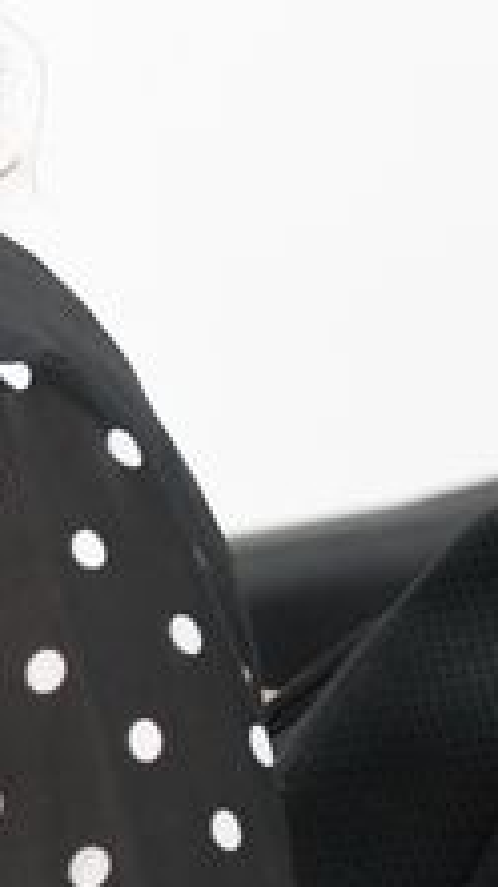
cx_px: -968
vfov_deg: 7.4
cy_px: 407
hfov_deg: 4.0
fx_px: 6844
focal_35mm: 291
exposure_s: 1/40
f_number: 4.2
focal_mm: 40
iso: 1600
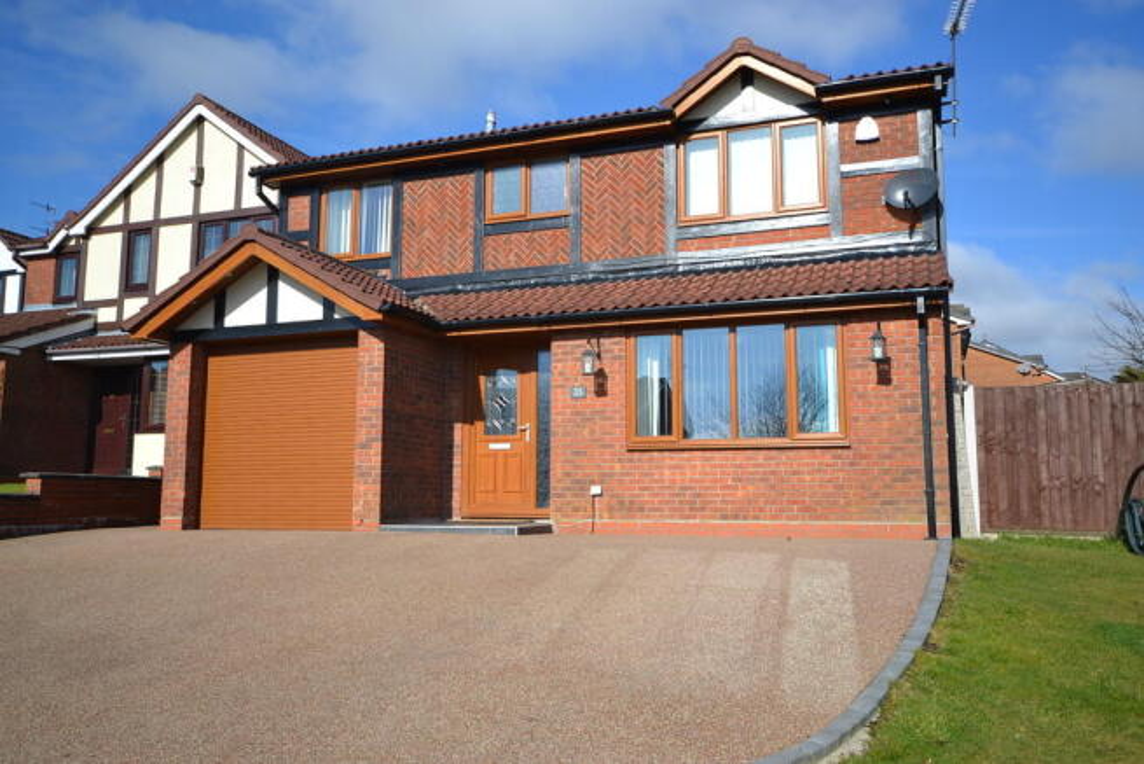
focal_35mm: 30
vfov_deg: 43.6
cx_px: 572
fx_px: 953
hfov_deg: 61.9
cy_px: 382
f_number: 8
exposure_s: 1/250
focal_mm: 20
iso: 100
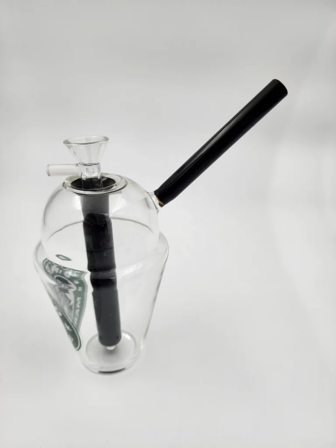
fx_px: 298
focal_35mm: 23
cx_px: 168
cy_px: 224
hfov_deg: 58.9
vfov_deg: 73.9
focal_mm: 6.4
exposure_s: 1/205
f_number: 1.8
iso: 12
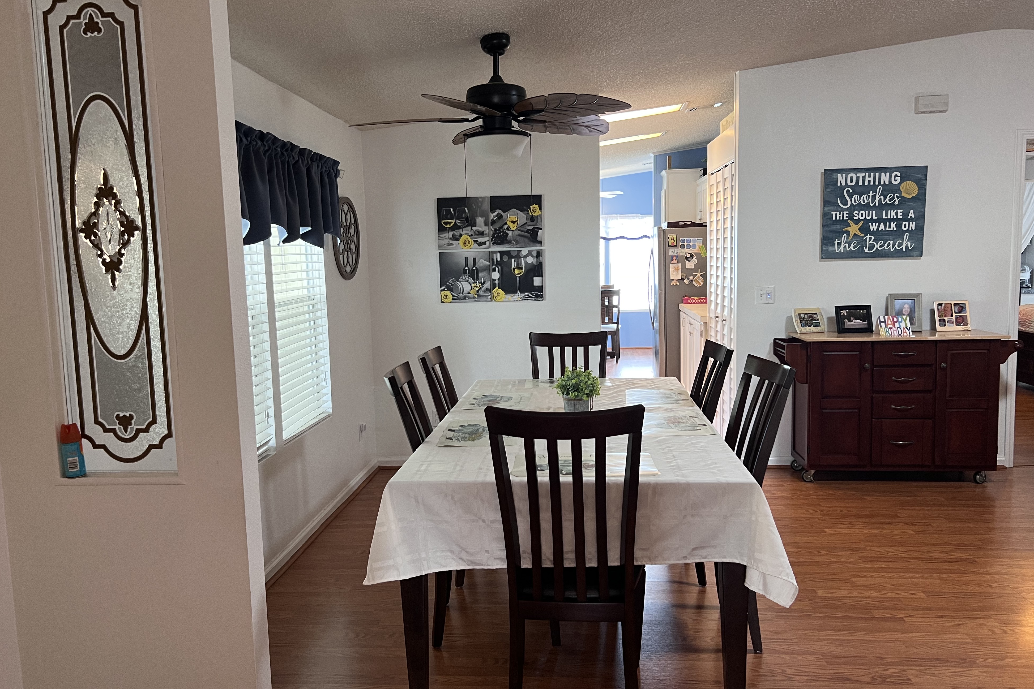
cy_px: 336
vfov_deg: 46.4
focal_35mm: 28
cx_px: 509
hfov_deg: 65.5
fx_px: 804
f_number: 1.5
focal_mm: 5.7
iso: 160
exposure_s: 1/60
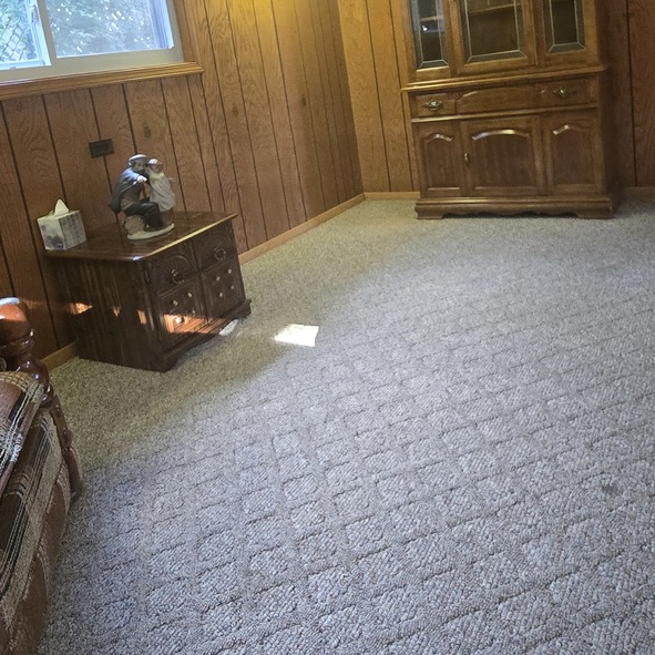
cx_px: 358
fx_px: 599
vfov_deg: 54.9
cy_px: 172
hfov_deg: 57.2
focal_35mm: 28
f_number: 2.2
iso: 1000
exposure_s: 1/60
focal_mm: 2.2
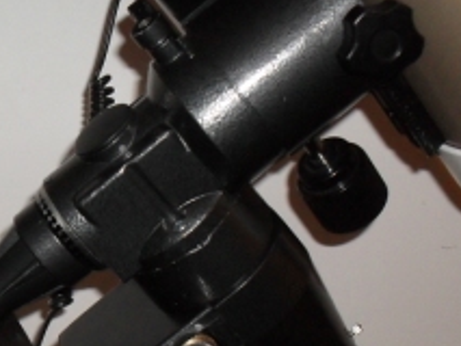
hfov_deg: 23.9
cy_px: 311
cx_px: 69
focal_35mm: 80
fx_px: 1066
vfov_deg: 18.2
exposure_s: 1/45
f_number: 2.8
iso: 200
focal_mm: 6.3
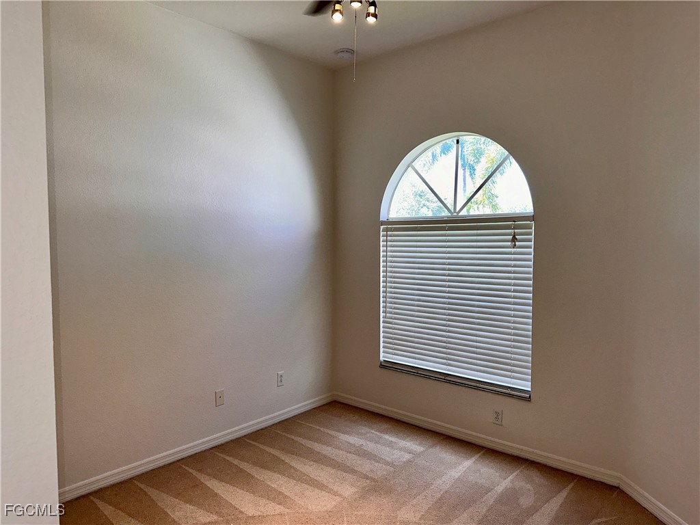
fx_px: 485
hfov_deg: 71.6
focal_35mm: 24
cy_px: 262
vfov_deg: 56.8
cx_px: 350
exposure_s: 1/183
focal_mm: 6.86
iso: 50
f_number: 1.78
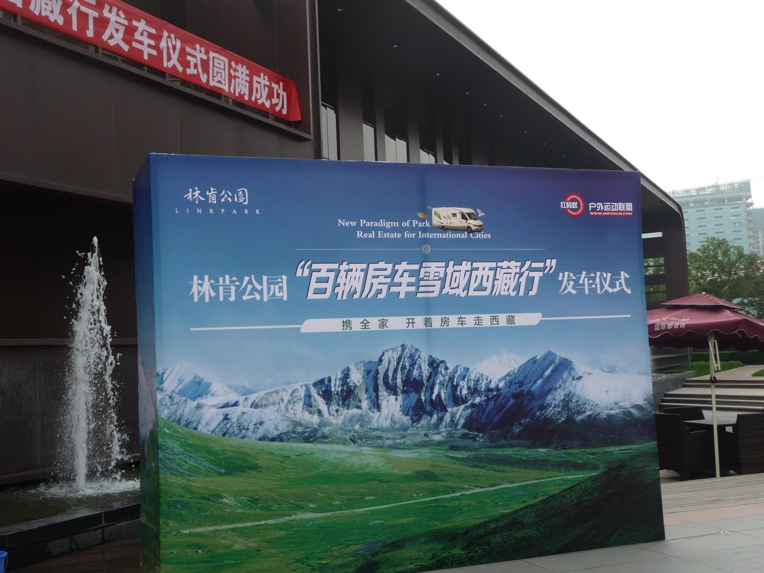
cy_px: 286
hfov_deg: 43.9
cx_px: 382
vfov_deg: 33.6
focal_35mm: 43
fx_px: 949
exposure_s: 1/400
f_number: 4
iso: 100
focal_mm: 7.1
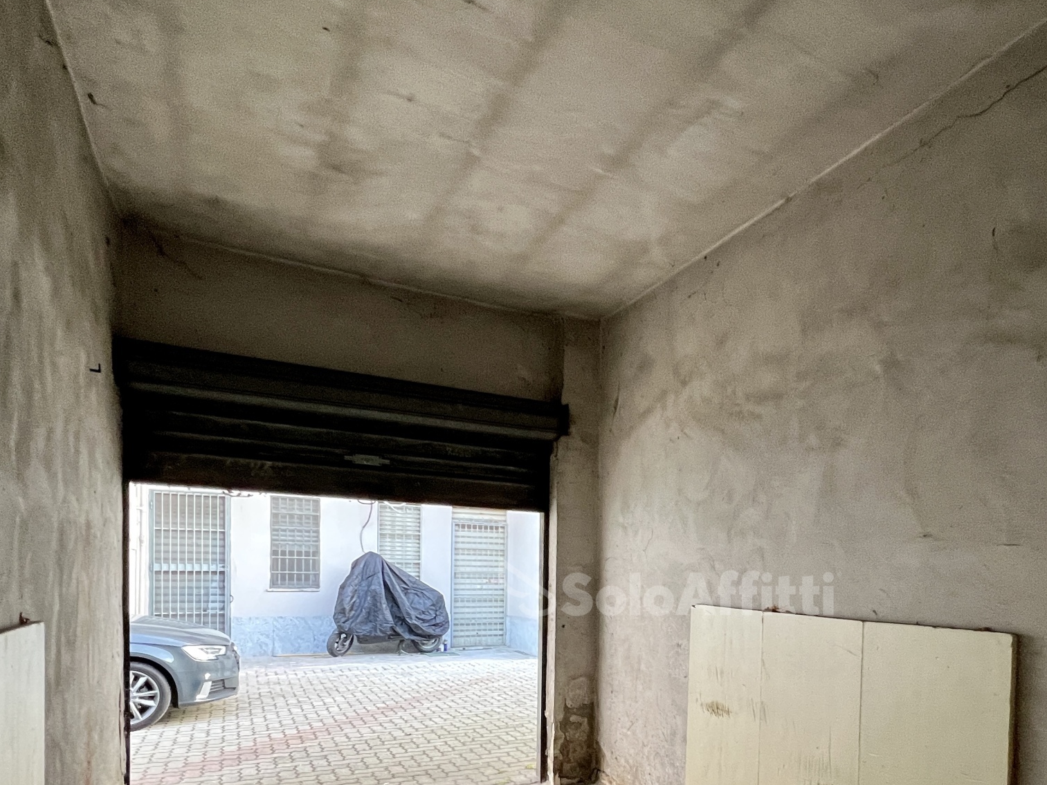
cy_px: 587
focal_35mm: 22
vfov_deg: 58.0
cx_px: 665
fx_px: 665
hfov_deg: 74.8
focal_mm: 1.57
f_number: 1.8
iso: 250
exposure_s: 1/96
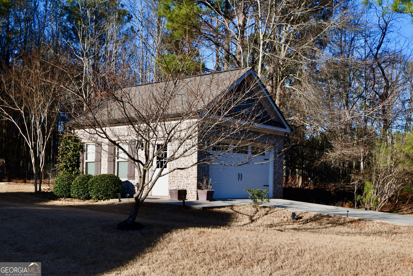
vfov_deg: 36.9
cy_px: 138
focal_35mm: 36
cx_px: 206
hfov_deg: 53.1
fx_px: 413
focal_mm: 24
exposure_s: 1/250
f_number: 8
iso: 140
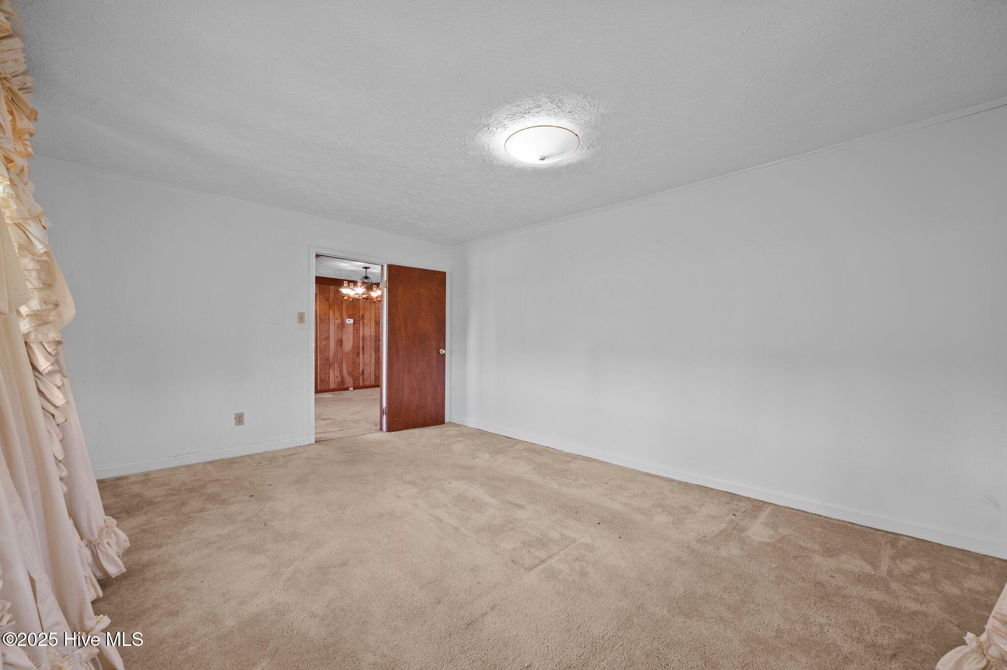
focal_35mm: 14
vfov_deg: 81.1
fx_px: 391
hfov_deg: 104.3
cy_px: 335
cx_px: 504
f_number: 8
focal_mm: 14
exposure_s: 1/2
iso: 250
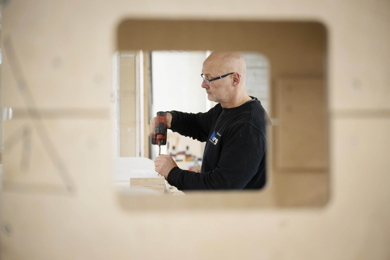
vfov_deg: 19.5
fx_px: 758
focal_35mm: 70
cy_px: 130
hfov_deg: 28.8
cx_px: 195
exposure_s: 1/80
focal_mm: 70
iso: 400
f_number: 2.8
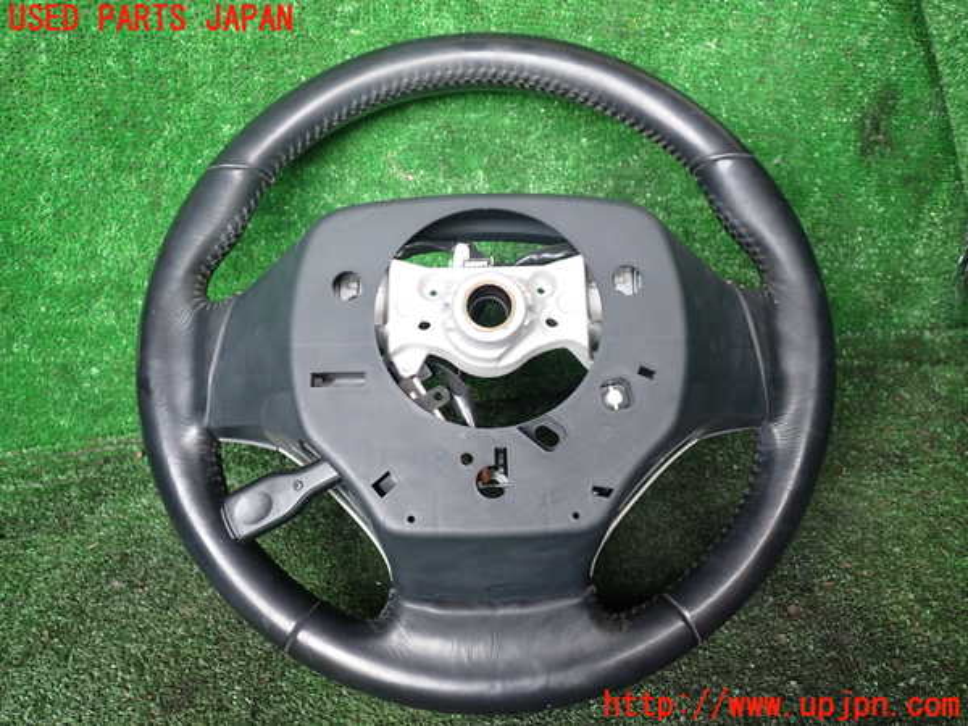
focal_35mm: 30
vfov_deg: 46.8
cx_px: 484
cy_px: 363
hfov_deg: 60.0
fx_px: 839
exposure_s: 1/50
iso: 200
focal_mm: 5.4
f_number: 2.3
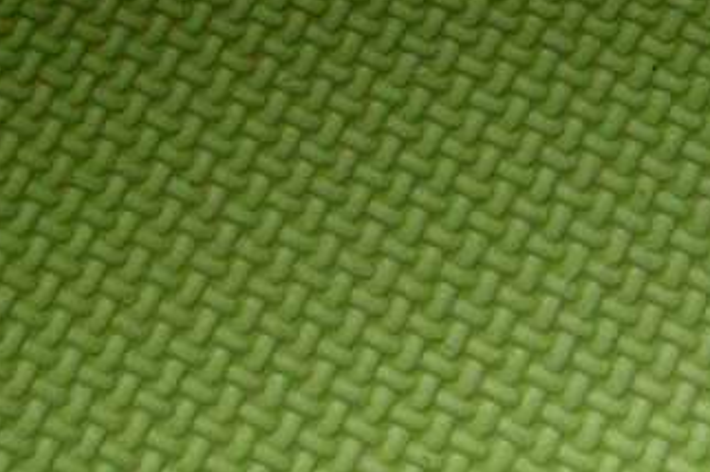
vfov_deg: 8.9
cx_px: 953
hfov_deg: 13.3
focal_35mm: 149
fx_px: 2936
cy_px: 794
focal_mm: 6.7
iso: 70
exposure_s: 1/64
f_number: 5.8
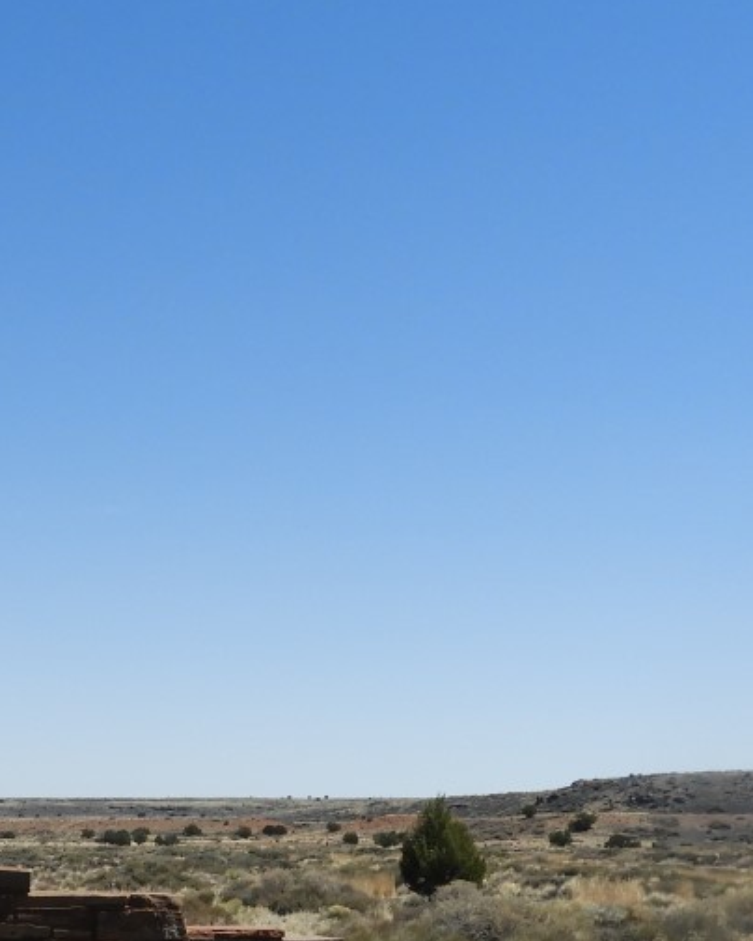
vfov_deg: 24.0
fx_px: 2173
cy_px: 786
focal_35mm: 78
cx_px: 56
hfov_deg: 19.3
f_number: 3.5
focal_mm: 5
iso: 100
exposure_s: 1/1600
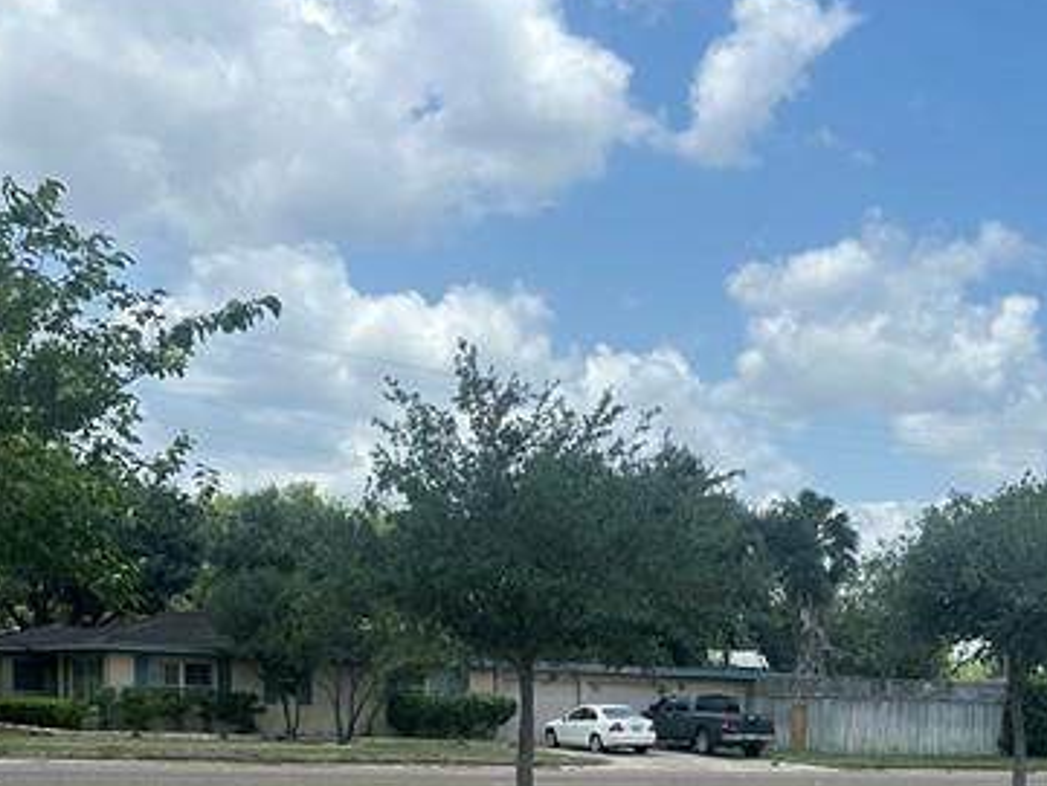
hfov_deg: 27.9
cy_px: 937
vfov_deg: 20.3
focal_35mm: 68
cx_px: 861
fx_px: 2057
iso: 80
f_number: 1.78
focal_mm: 6.86
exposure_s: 1/4762
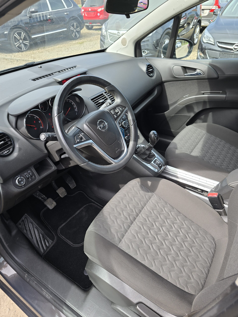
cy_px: 158
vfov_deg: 73.9
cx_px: 119
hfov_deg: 58.9
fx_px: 211
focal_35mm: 23
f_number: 1.7
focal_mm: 6.3
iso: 16
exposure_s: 1/180
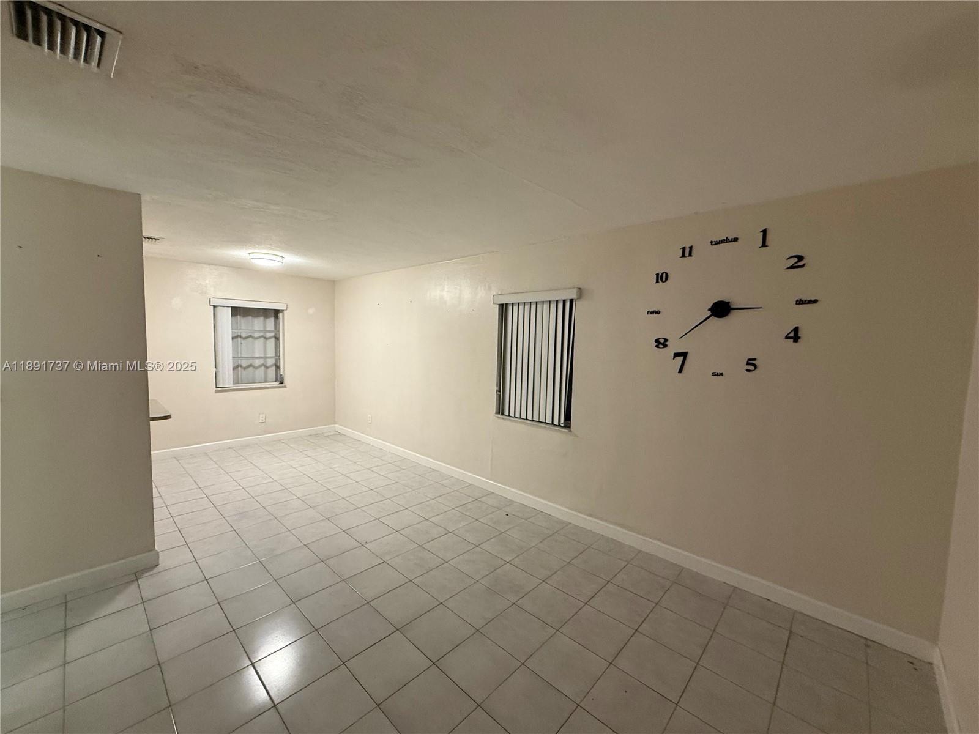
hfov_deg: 102.1
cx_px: 490
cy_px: 367
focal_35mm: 14
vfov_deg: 85.7
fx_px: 396
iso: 400
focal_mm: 2.22
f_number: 2.2
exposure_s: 1/60
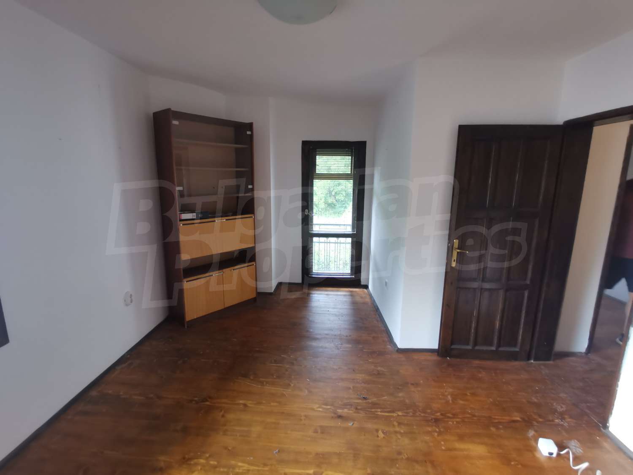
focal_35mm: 17
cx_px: 316
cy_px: 238
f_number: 2.2
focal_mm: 2.23
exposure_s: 1/33.3
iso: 160
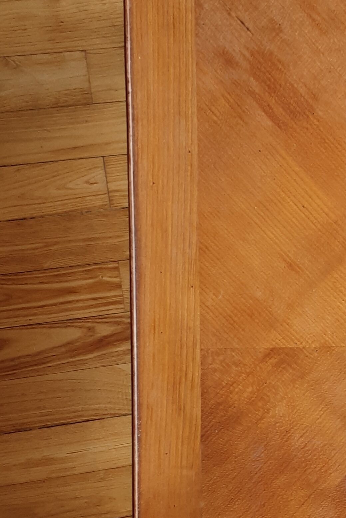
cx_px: 312
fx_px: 879
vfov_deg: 32.8
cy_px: 303
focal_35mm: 61
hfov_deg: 21.8
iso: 50
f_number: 1.9
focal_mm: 2.9
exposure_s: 1/100
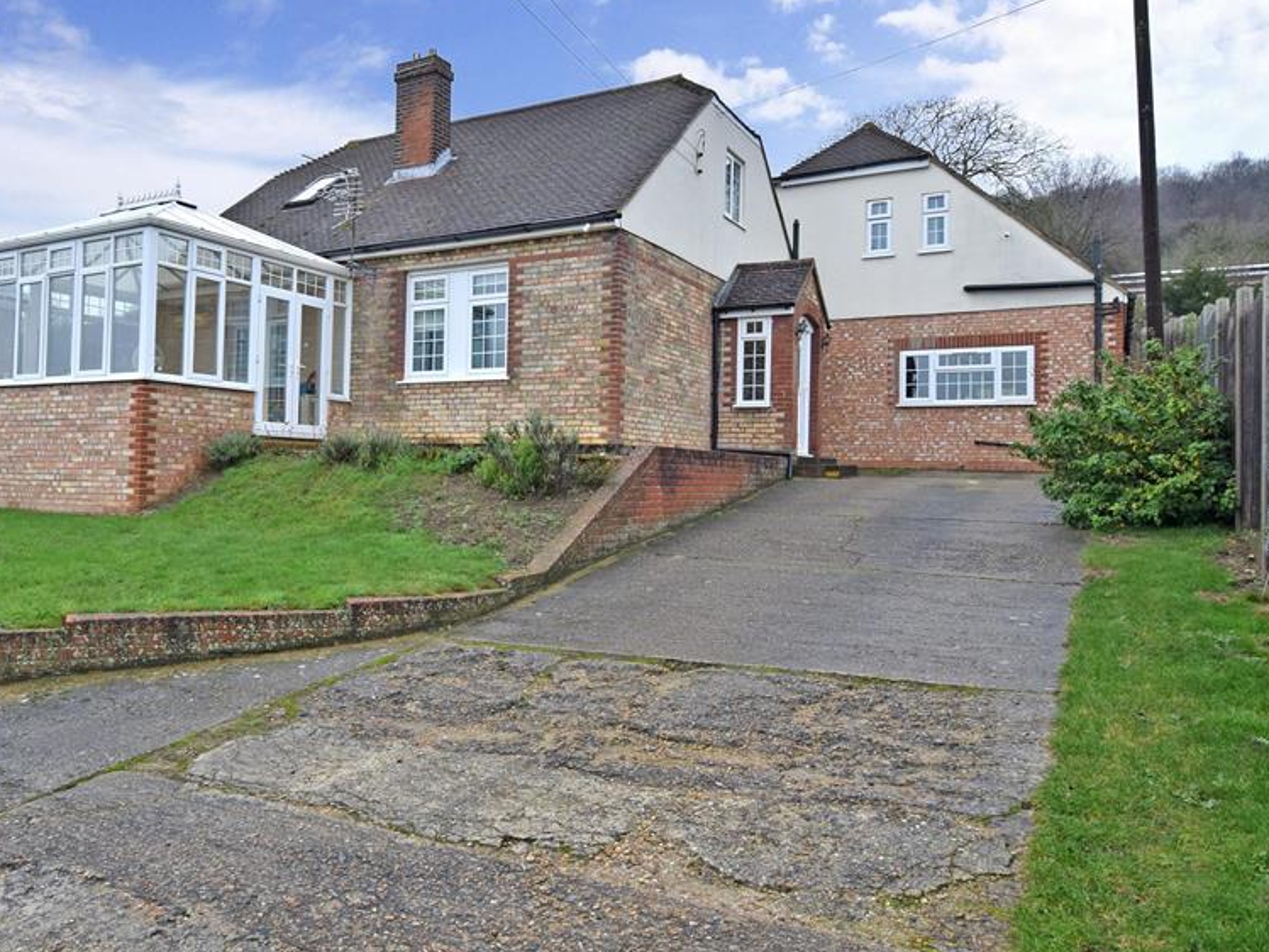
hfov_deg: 67.2
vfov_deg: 53.6
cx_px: 495
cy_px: 430
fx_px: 941
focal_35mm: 26
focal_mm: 13
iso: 400
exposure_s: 1/80
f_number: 11
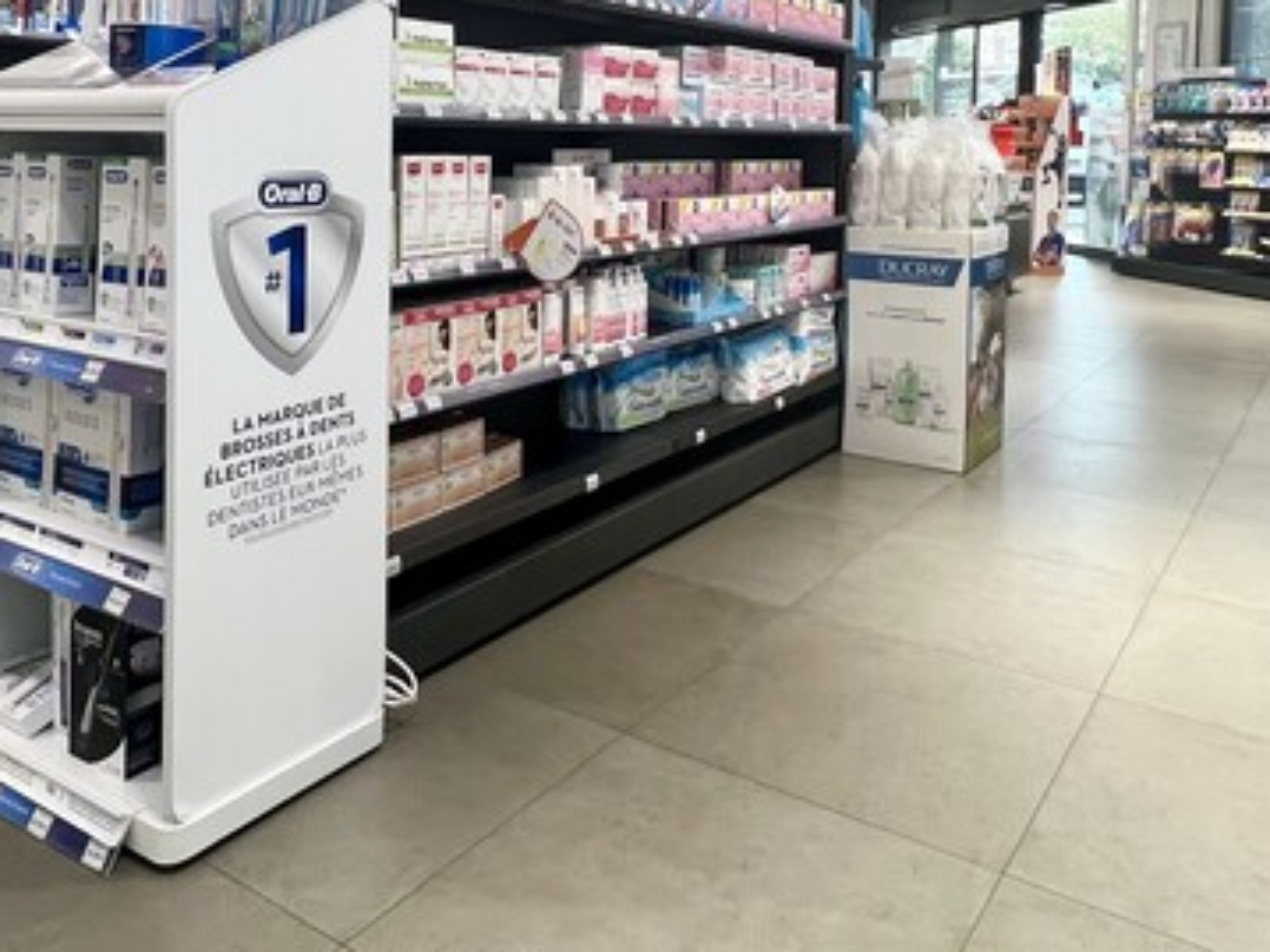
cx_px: 601
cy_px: 198
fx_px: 1064
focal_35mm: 29
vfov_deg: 45.9
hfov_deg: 61.6
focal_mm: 1.57
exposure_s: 1/100
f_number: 1.8
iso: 100
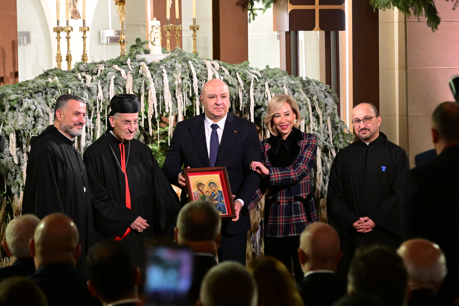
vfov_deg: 8.3
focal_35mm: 165
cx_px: 230
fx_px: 2104
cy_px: 153
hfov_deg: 12.5
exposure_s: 1/400
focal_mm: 110
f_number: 4
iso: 6400
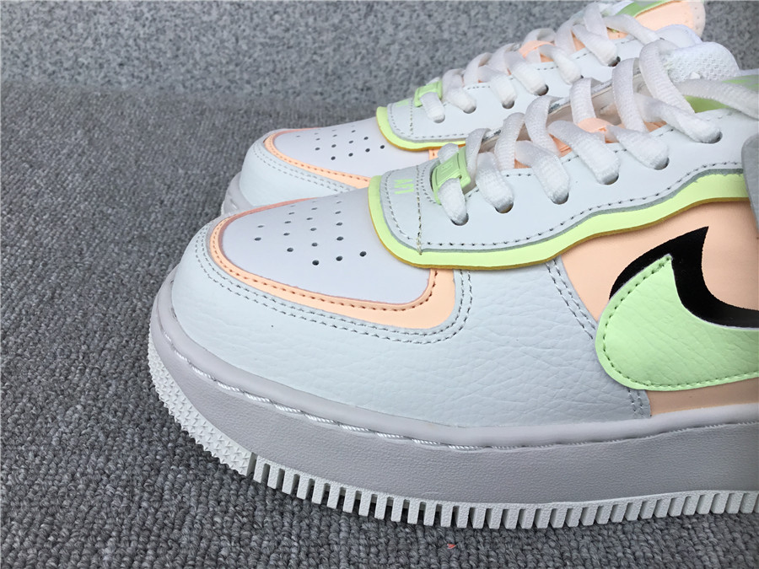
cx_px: 380
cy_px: 284
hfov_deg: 58.4
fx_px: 680
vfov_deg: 45.4
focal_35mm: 31
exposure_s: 1/550
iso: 25
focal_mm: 3.3
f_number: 2.4
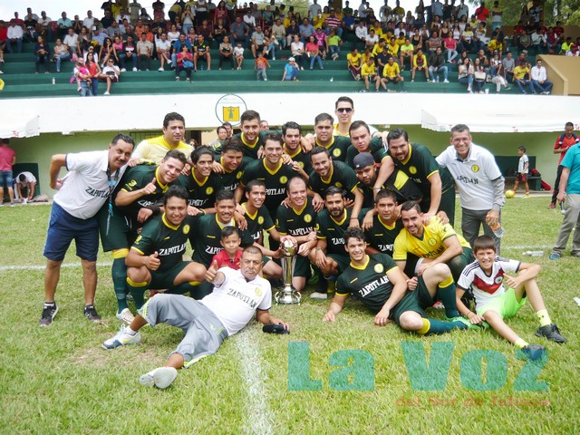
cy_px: 218
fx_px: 553
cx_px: 290
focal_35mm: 33
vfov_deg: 42.9
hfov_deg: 55.4
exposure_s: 1/640
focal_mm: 5.5
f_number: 2.8
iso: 100
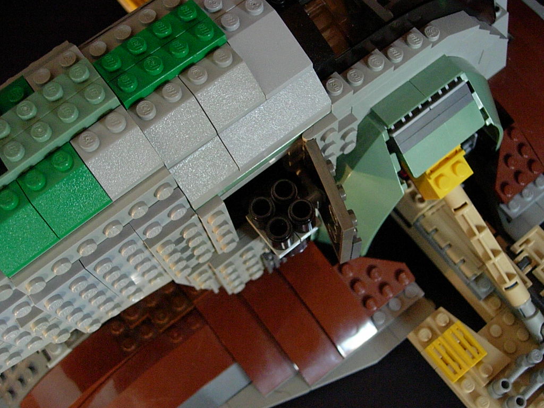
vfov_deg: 35.1
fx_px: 644
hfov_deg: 45.8
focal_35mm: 41
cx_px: 272
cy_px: 204
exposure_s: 1/29.3
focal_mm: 8.5
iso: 400
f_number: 2.9
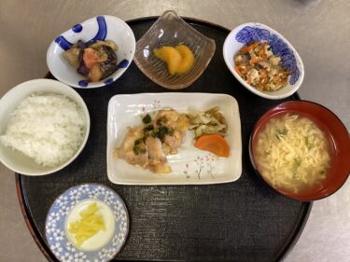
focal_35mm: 31
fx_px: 313
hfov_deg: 58.4
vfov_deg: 45.4
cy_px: 131
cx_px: 175
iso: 320
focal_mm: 3.3
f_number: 2.4
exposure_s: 1/60
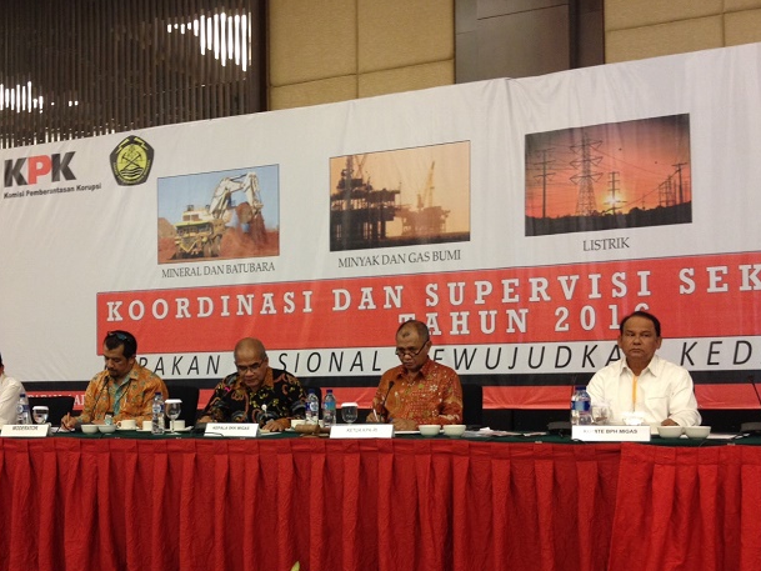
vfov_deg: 31.4
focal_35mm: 46
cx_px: 315
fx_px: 1011
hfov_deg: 41.1
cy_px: 362
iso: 100
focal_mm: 4.28
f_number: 2.4
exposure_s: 1/20
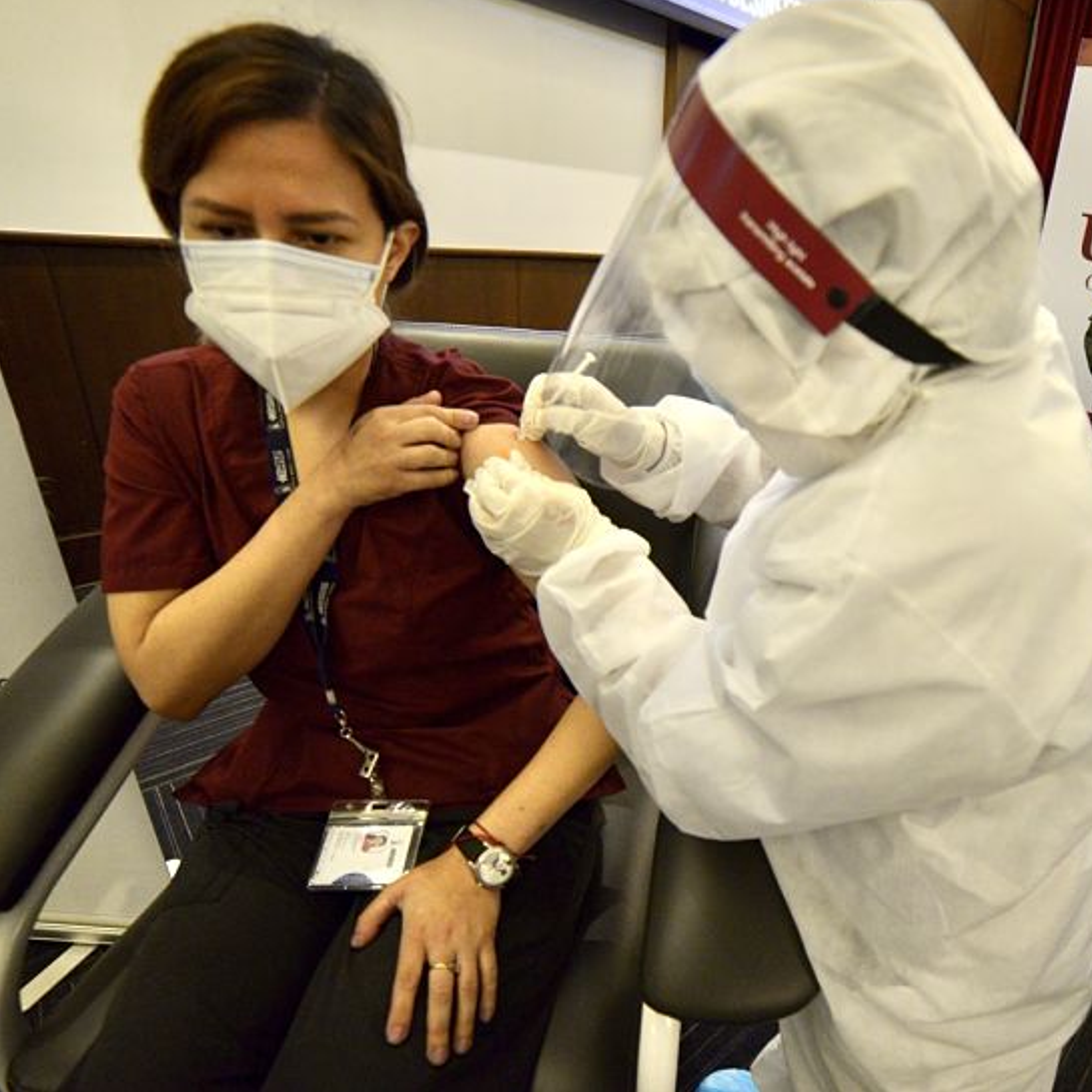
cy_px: 543
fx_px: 642
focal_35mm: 18
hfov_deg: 79.7
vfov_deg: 80.7
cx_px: 662
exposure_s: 1/100
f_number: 3.2
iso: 2500
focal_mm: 14
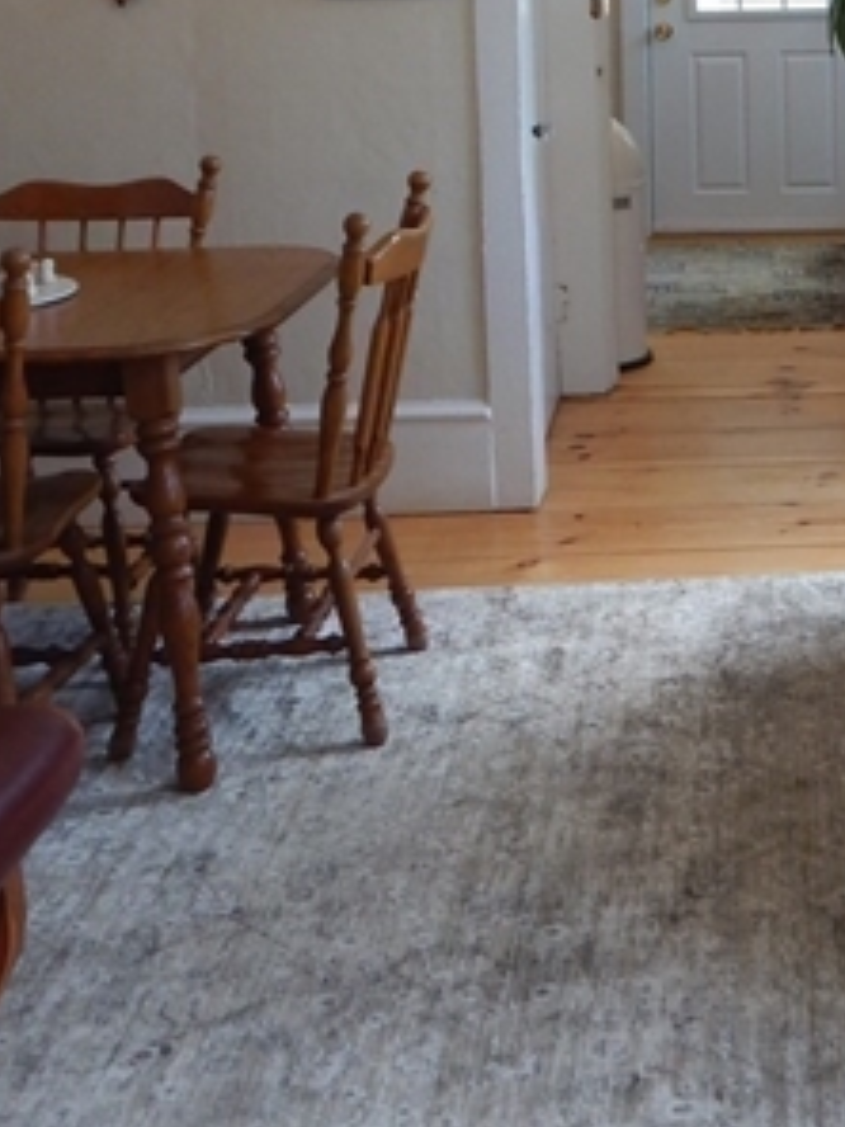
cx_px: 796
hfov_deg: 24.7
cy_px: 69
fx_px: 1855
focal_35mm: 57
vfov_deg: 31.8
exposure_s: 1/60
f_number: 3
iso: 125
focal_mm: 4
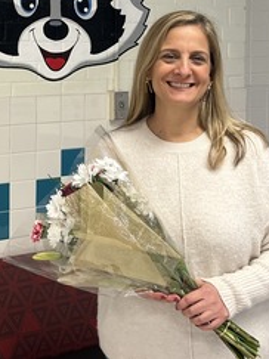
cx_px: 77
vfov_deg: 31.0
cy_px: 50
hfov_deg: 24.2
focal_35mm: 60
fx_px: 622
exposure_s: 1/60
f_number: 1.6
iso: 160
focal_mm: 5.1
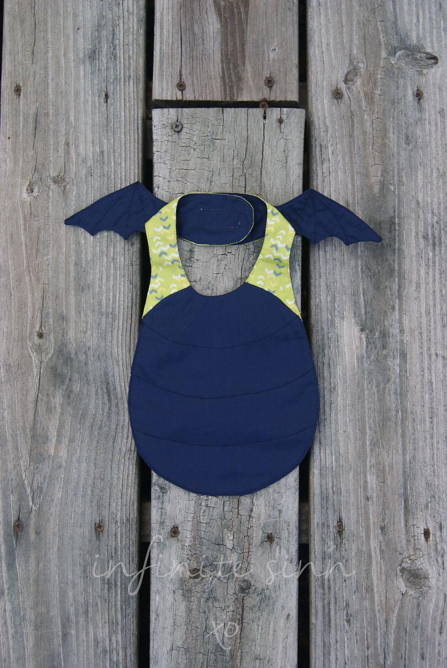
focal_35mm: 42
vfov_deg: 46.3
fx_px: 780
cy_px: 334
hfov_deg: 32.0
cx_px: 224
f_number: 5.6
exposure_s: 1/80
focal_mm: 28
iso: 100
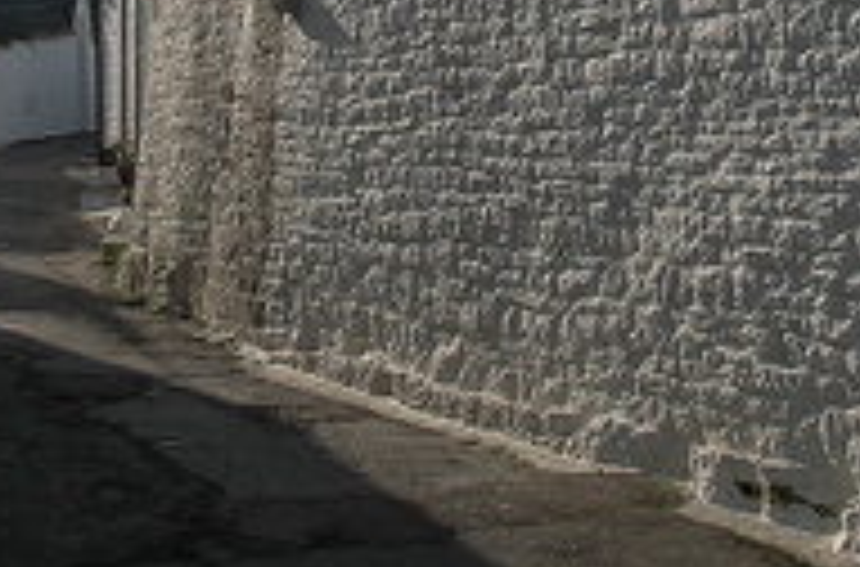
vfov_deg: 15.5
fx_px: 2024
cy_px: -76
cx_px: 351
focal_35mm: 85
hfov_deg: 24.0
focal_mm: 18
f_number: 9
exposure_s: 1/320
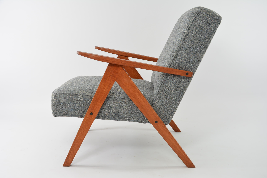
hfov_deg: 51.2
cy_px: 89
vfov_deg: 35.6
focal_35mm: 38
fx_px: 278
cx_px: 134
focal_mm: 25
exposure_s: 1/60
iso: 400
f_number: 6.3
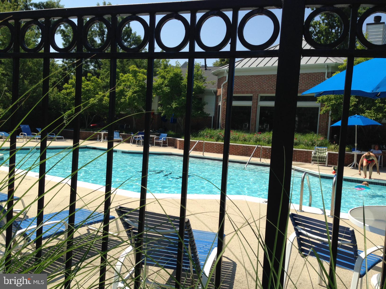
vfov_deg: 42.9
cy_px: 144
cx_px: 193
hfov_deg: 55.4
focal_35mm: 33
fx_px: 368
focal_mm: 4.12
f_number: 2.4
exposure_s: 1/1550
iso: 50
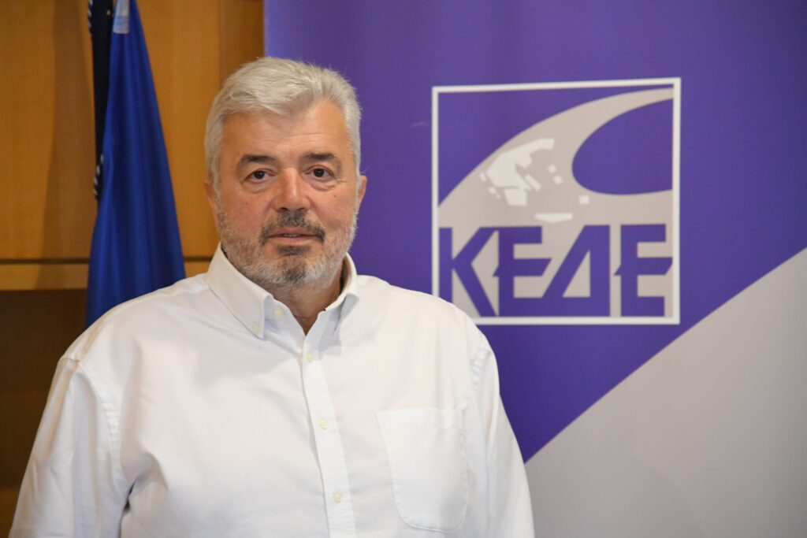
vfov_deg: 11.4
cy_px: 269
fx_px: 2690
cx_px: 404
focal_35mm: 120
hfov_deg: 17.1
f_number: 4
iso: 6400
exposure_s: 1/400
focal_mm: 120
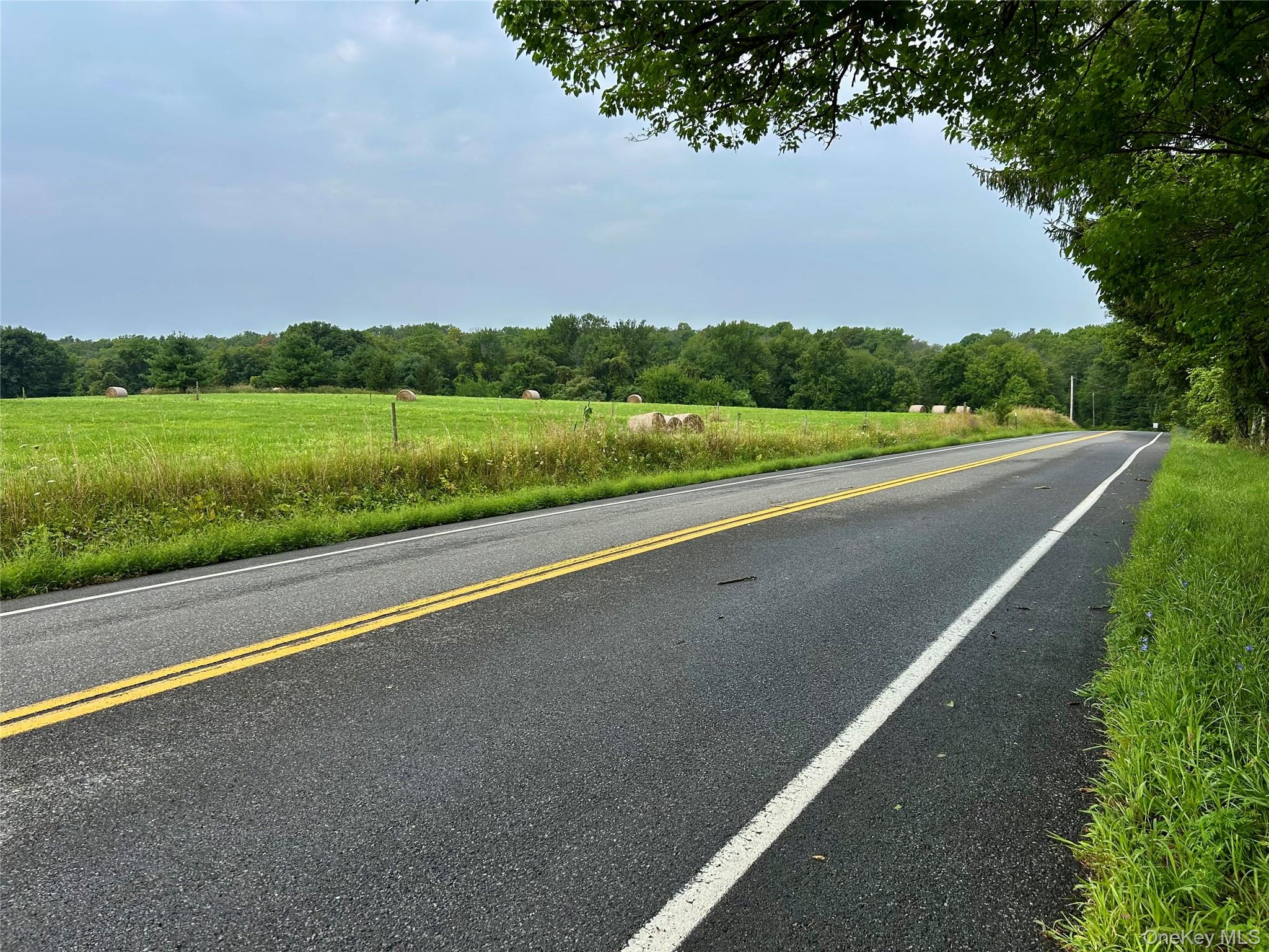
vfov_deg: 53.1
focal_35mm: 26
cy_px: 476
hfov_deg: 67.3
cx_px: 634
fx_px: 953
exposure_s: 1/2632
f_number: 1.5
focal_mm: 5.7
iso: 50
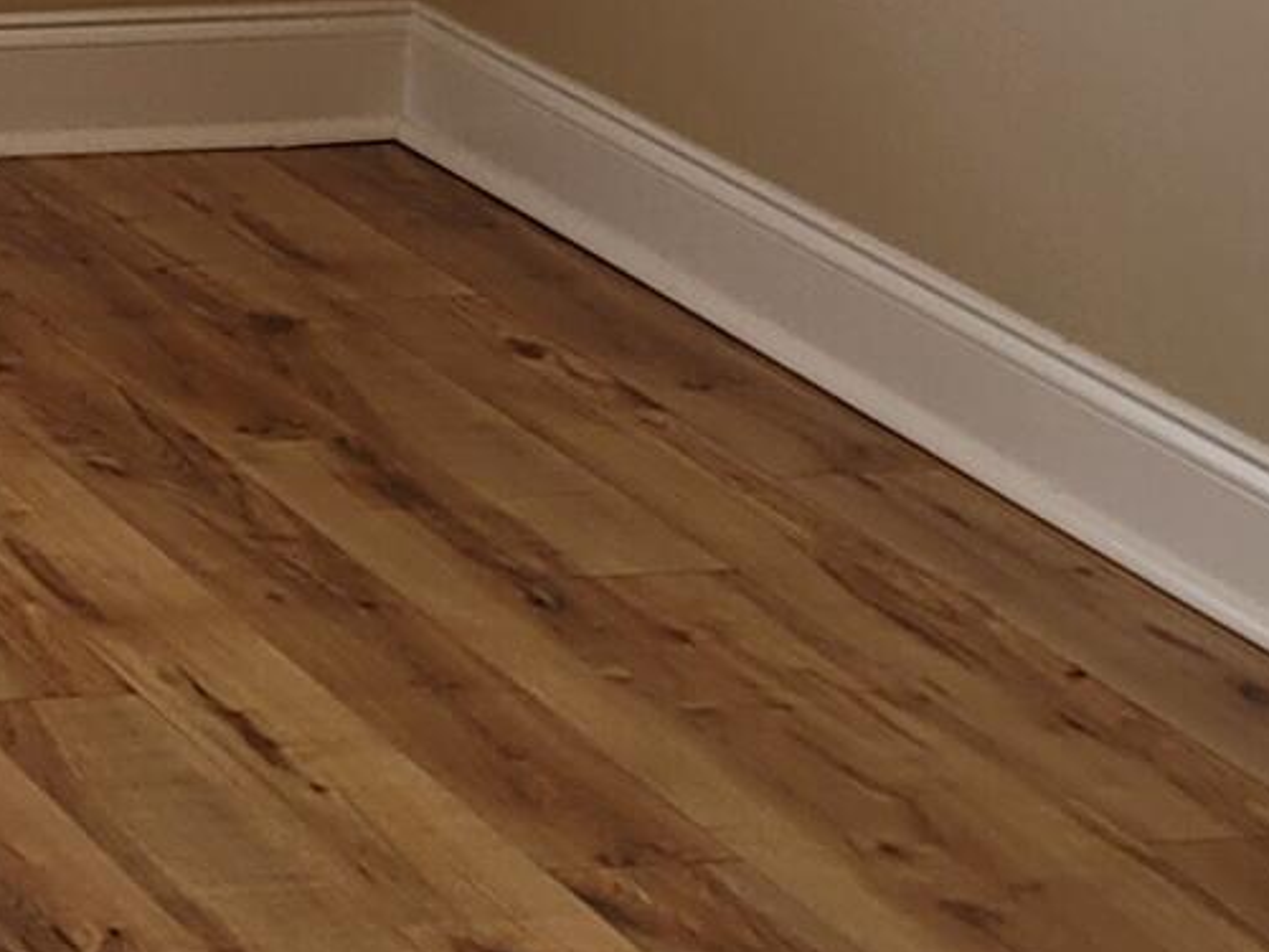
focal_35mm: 150
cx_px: -1406
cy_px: -526
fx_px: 5499
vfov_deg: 9.6
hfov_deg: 11.6
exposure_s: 1/120
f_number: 1.8
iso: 64
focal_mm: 7
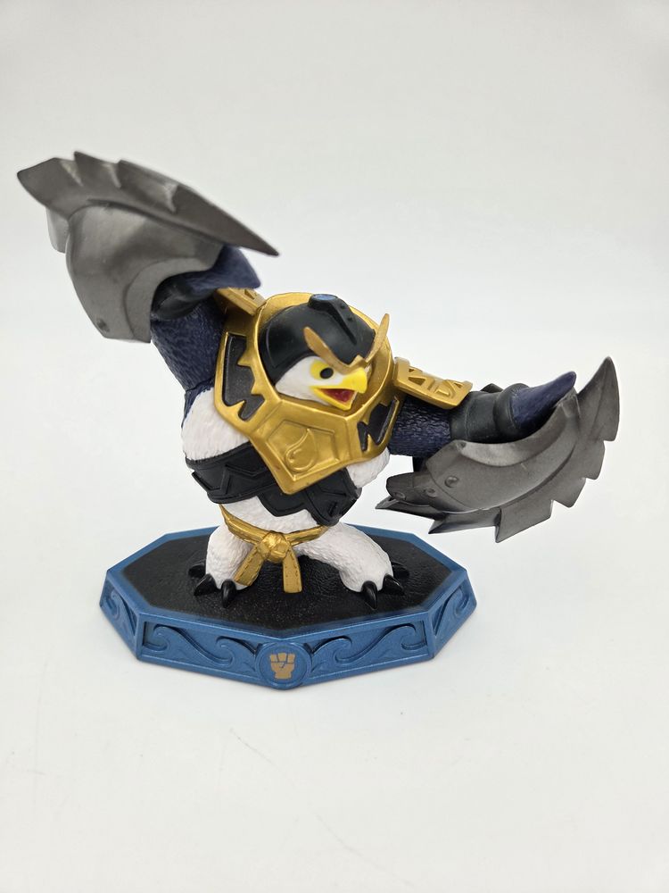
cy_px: 446
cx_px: 334
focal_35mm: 23
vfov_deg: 73.9
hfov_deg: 58.9
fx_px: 593
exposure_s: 1/180
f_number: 1.8
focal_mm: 5.4
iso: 50
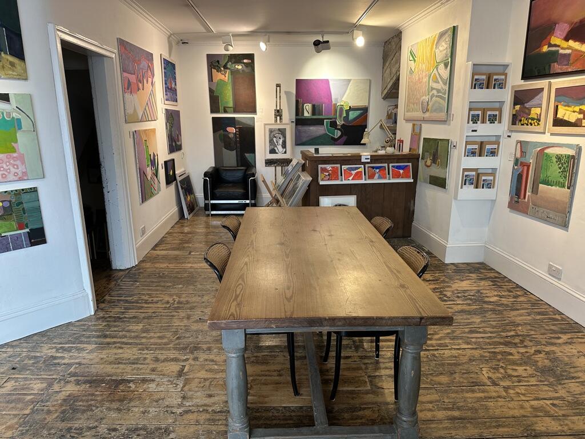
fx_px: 406
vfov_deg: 56.8
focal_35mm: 24
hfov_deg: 71.6
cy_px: 220
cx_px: 292
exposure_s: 1/120
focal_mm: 6.86
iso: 125
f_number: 1.78
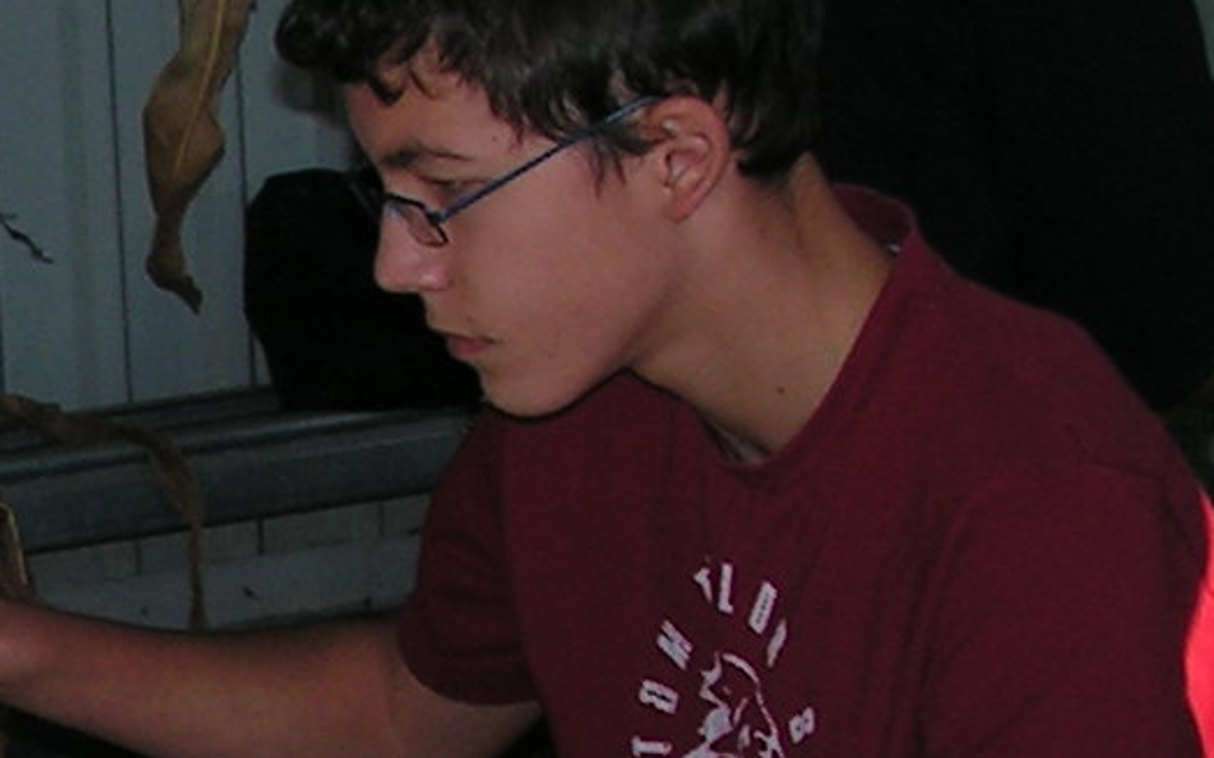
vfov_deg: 8.7
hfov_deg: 13.7
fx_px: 4929
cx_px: -229
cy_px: 957
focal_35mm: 149
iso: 64
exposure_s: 1/1000
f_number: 3.2
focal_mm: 6
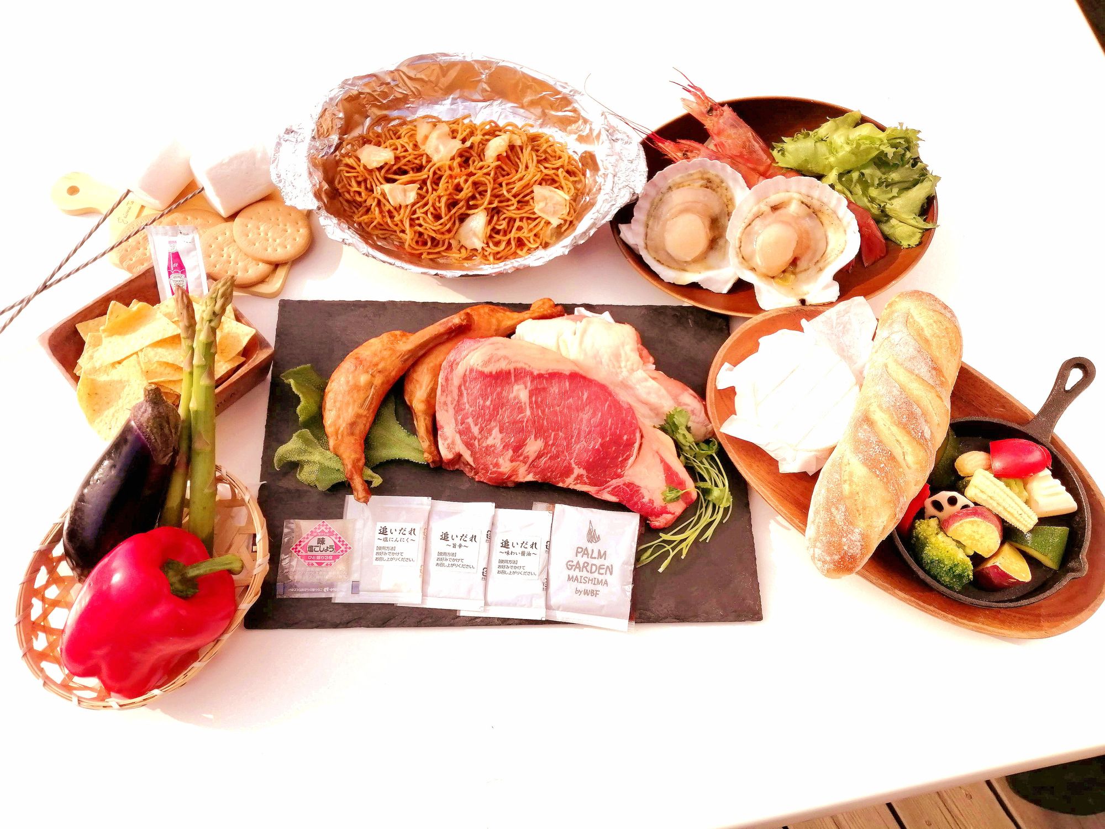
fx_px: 830
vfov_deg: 53.1
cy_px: 414
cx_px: 552
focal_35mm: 26
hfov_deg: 67.3
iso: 50
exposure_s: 1/1395
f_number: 1.8
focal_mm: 3.62
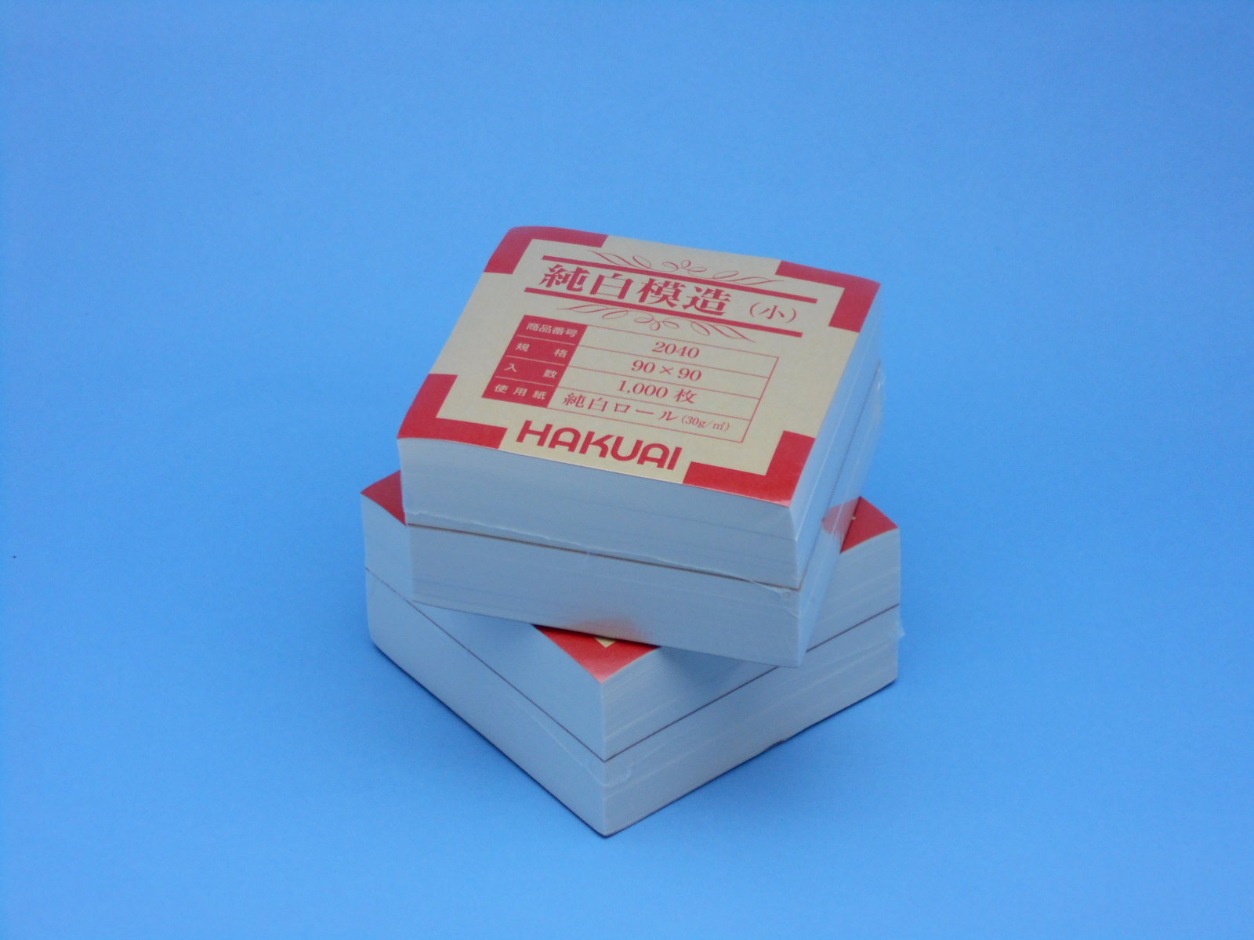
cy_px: 470
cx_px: 627
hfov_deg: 15.2
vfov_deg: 11.4
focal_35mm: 130
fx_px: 4709
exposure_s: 1/60
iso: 250
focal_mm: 23
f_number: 6.5
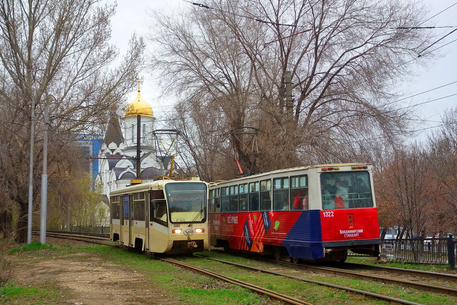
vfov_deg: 25.1
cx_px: 228
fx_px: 685
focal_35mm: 54
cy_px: 152
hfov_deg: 36.9
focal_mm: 19.98
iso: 250
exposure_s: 1/500
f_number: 3.5
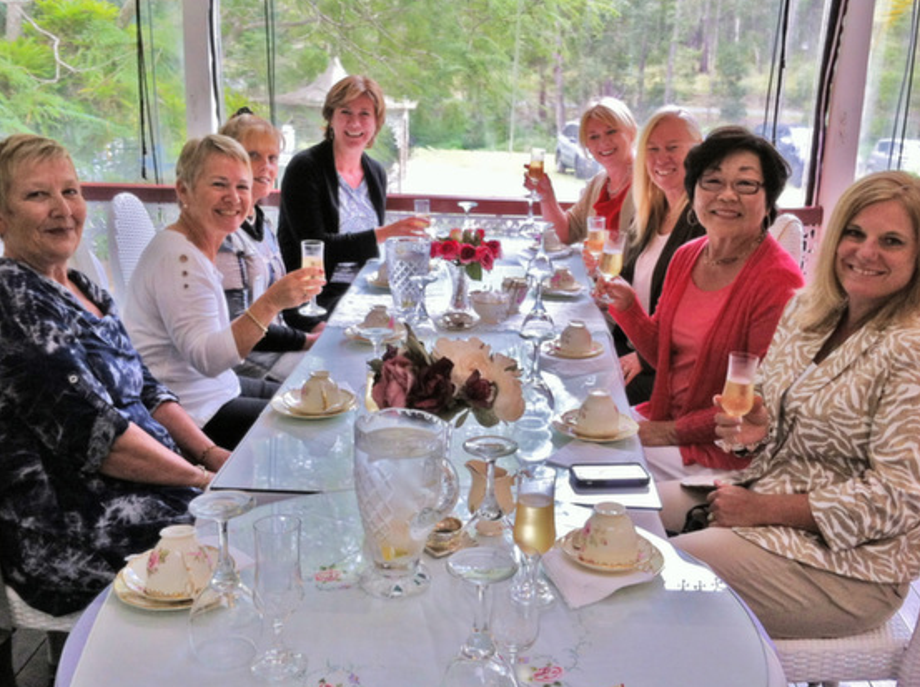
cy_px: 298
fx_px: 1088
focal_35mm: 41
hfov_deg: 45.8
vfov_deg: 35.0
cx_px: 472
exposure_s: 1/60
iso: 100
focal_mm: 3.85
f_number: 2.8
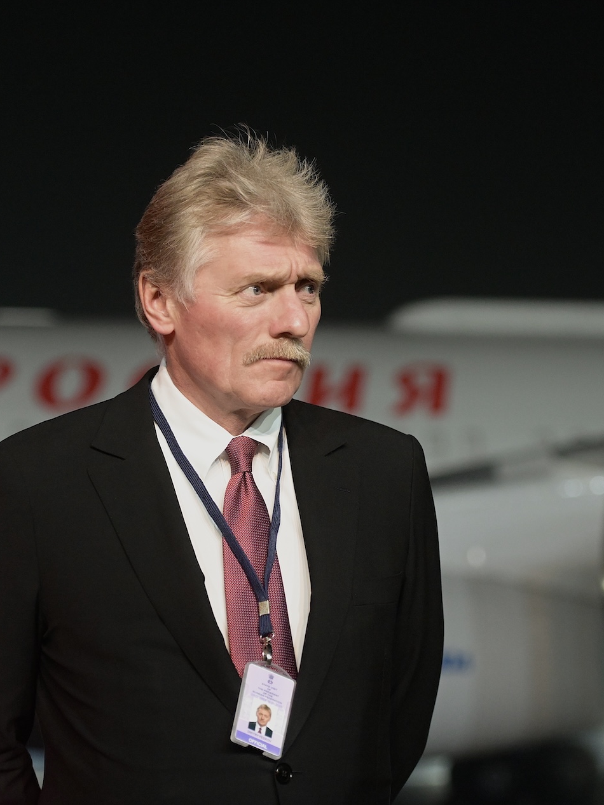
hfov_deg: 14.5
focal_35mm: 102
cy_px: 405
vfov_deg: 19.3
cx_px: 338
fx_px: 2373
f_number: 3.2
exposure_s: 1/250
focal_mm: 70
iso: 5600
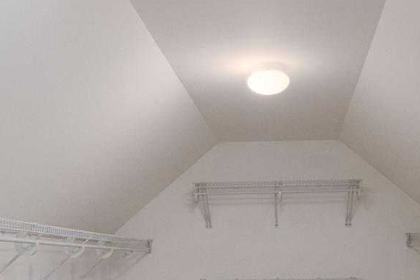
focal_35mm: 53
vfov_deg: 24.9
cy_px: 235
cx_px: 217
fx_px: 618
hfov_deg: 37.5
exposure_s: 1/125
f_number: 6.4
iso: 640
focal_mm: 10
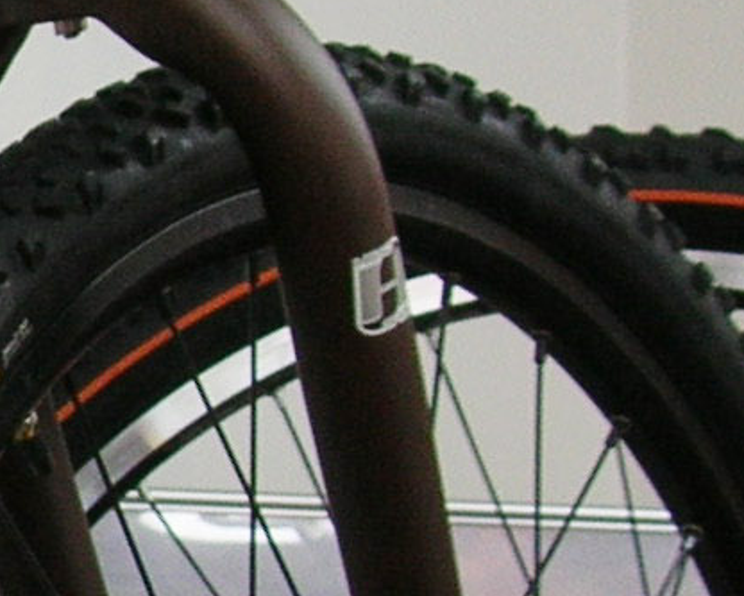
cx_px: -1220
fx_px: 6850
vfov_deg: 5.0
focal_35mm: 311
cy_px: 567
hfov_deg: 5.9
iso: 51
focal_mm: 9.6
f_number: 3.5
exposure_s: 1/30
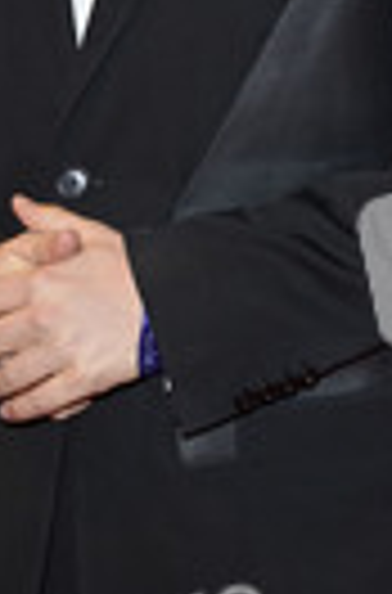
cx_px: 180
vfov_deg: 9.4
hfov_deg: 6.2
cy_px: 18
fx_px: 3605
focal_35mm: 219
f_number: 5
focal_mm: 72
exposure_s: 1/250
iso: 800
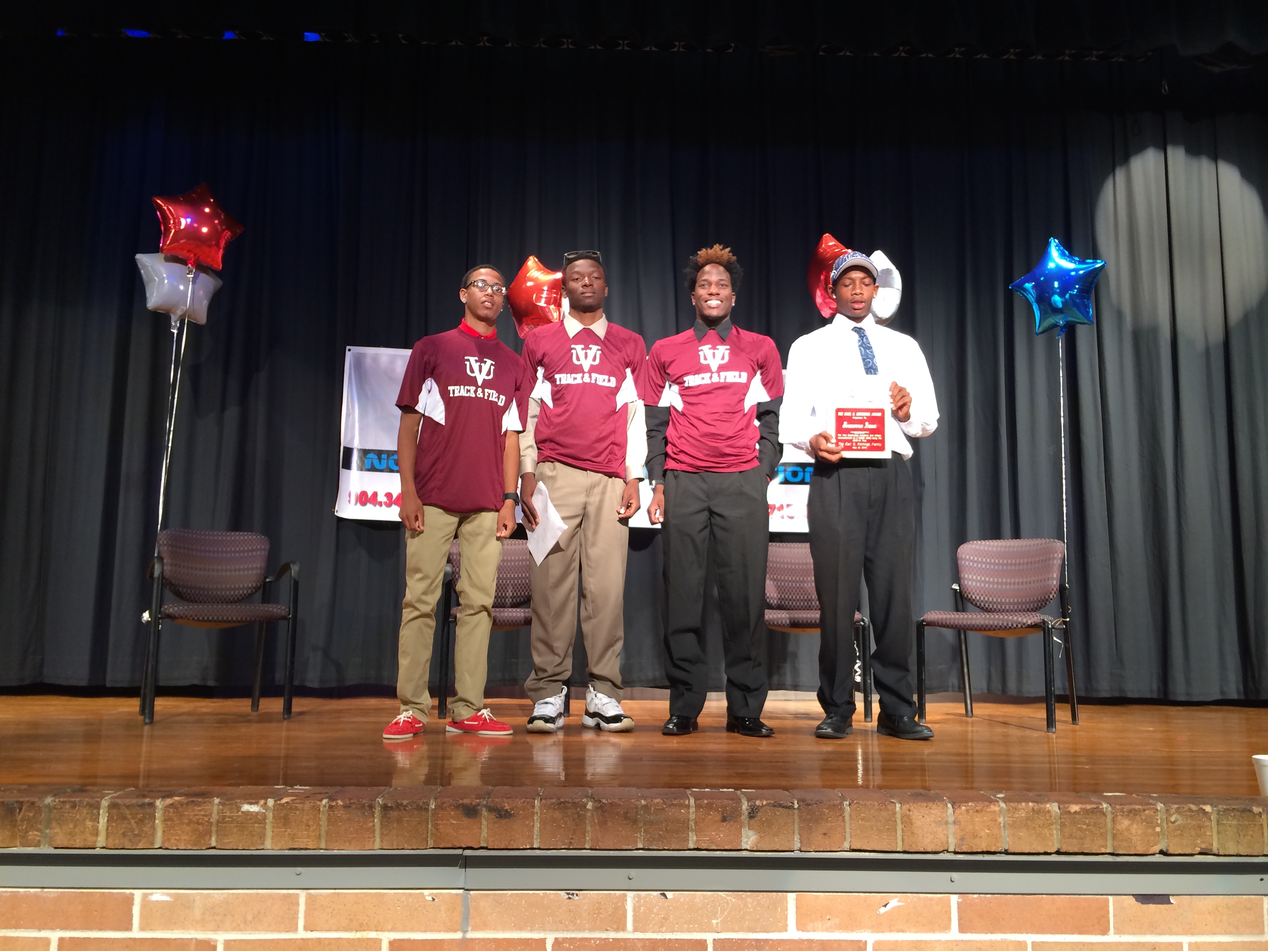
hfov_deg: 60.0
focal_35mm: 30
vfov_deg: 46.8
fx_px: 1099
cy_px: 476
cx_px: 634
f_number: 2.2
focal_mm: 4.12
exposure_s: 1/30
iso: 80
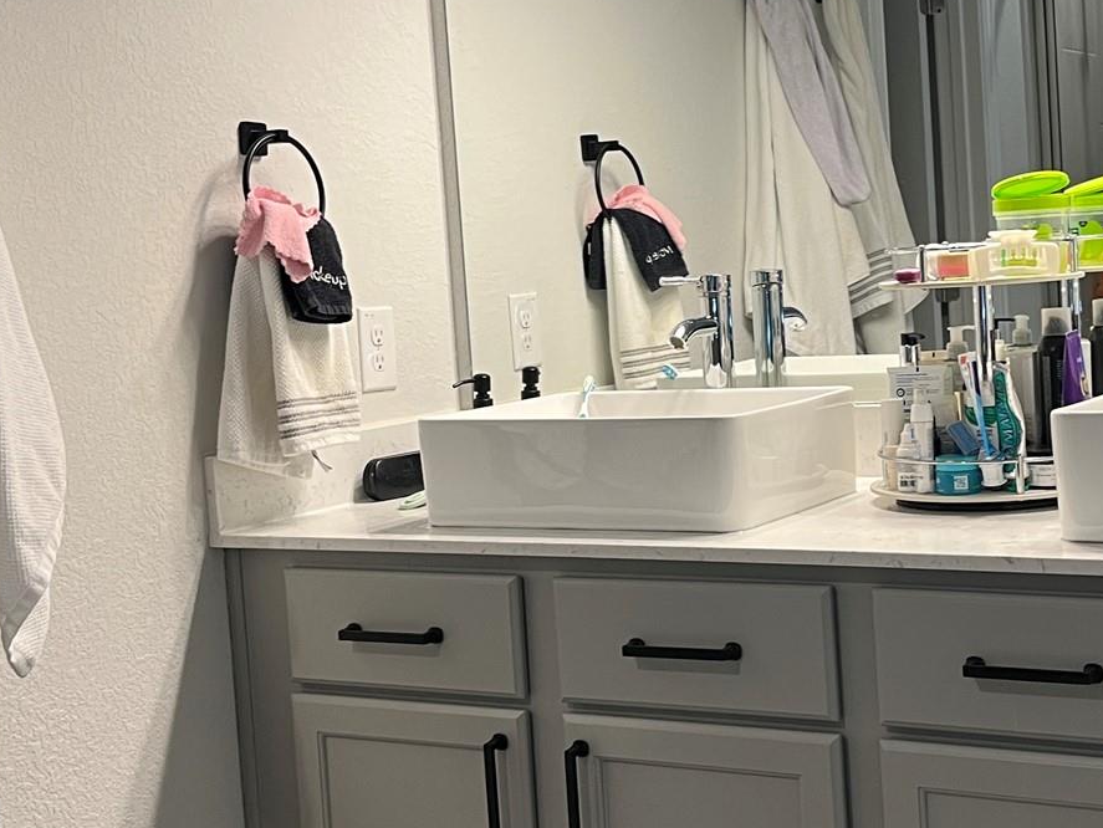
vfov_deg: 24.4
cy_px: 380
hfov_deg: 32.1
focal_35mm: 60
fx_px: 1913
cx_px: 663
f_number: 1.6
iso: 80
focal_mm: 5.1
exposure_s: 1/60
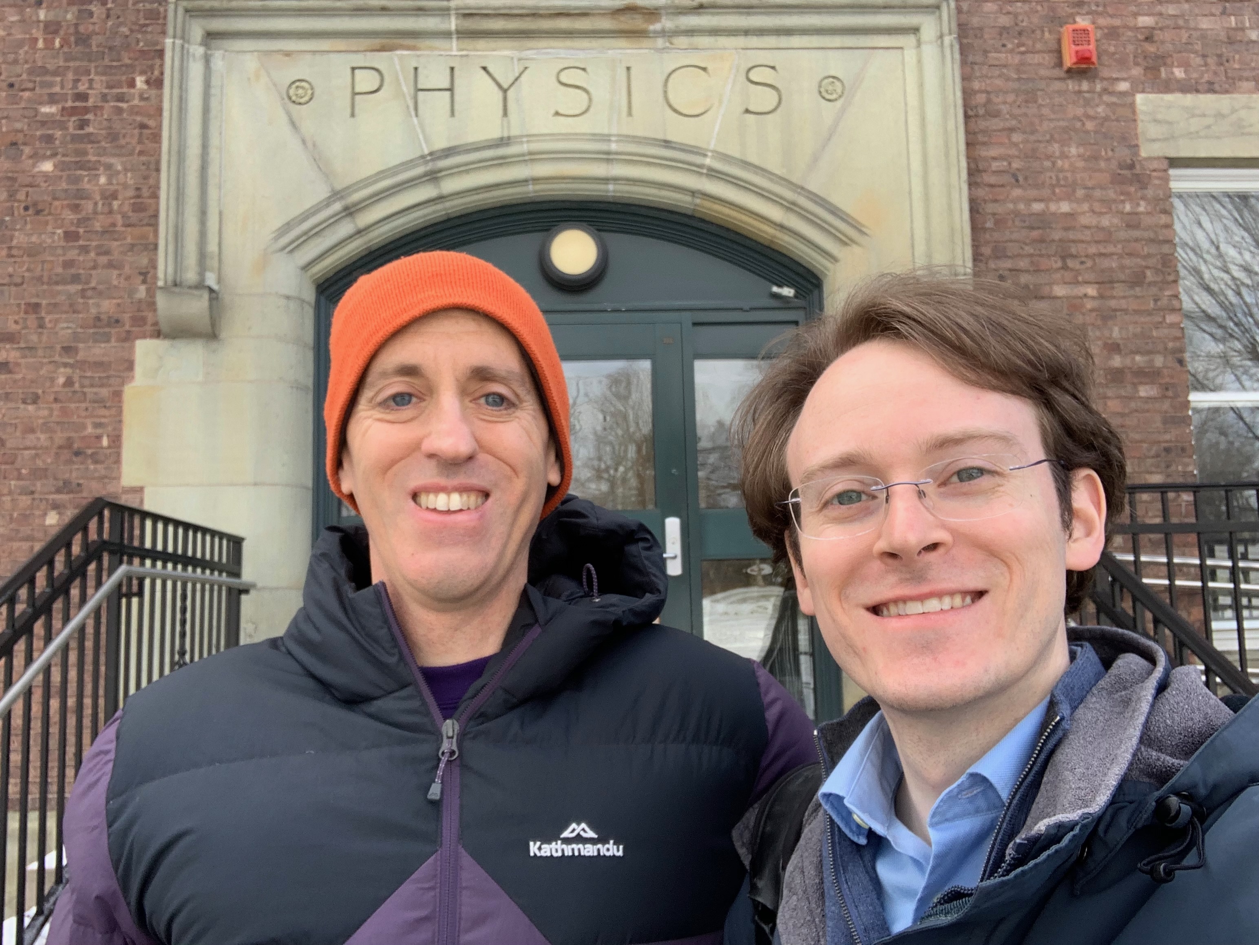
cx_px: 630
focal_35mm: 32
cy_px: 472
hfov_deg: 56.8
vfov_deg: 44.2
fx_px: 1164
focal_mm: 2.87
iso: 16
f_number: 2.2
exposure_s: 1/236
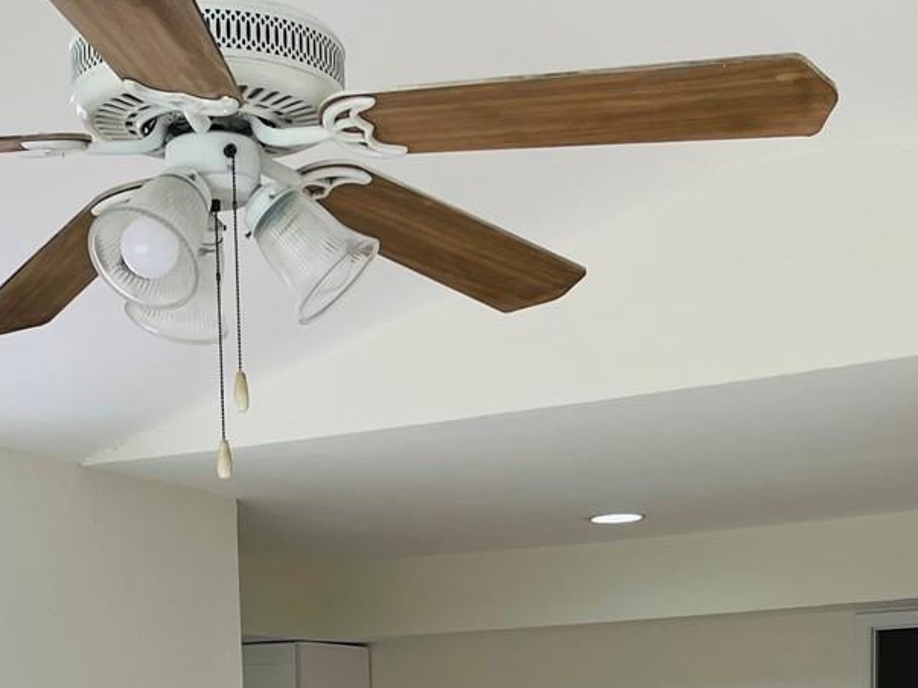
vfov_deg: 19.5
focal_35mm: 69
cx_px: 406
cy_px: 907
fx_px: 1829
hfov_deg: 28.1
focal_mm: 4.2
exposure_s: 1/121
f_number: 1.6
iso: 64
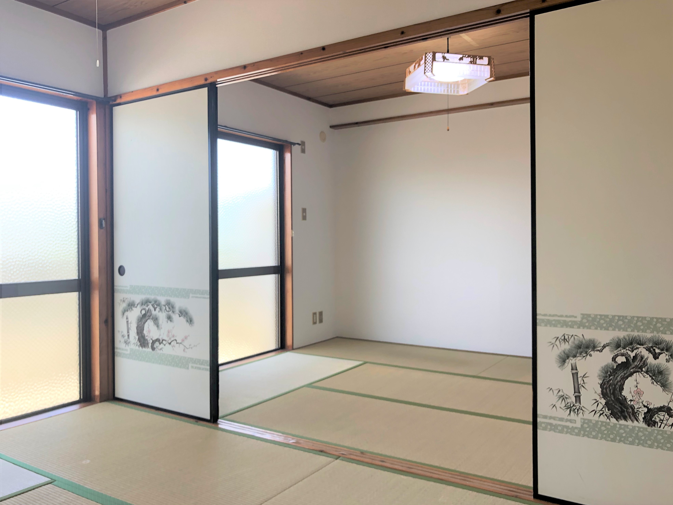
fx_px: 544
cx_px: 336
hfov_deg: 63.4
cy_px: 252
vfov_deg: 49.7
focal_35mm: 28
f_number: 1.8
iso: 40
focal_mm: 4
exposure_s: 1/120
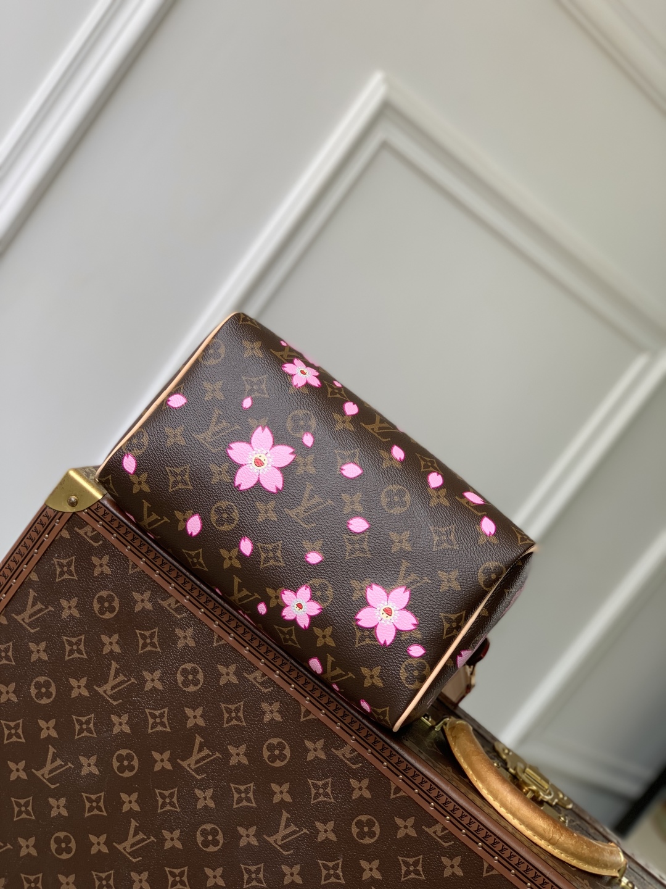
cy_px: 444
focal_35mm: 52
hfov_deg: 28.0
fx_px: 1334
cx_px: 333
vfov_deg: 36.8
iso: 20
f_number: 2.4
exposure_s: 1/122
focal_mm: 6
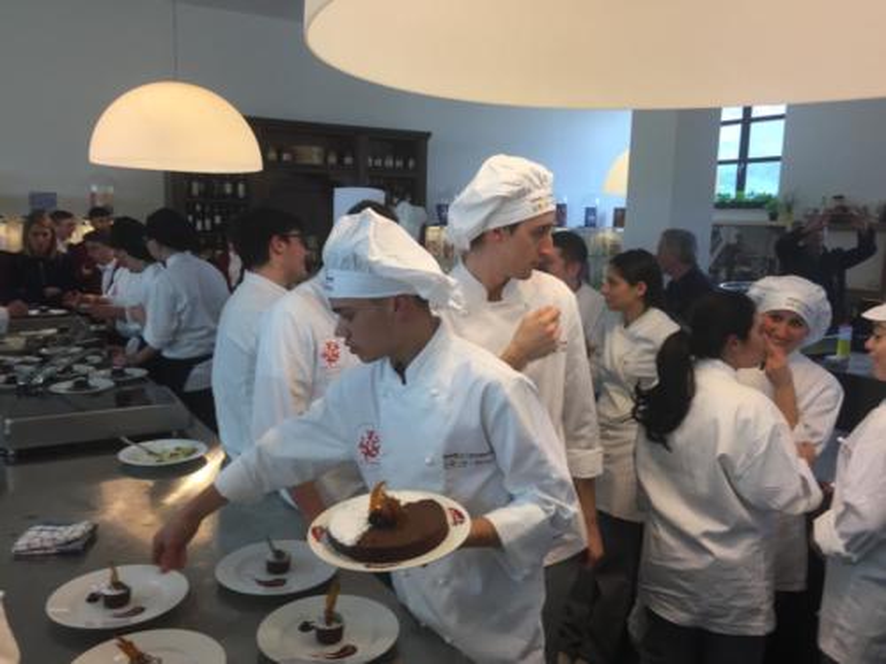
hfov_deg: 61.7
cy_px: 332
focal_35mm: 29
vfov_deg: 48.2
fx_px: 742
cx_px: 443
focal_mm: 4.15
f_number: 2.2
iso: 32
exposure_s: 1/33
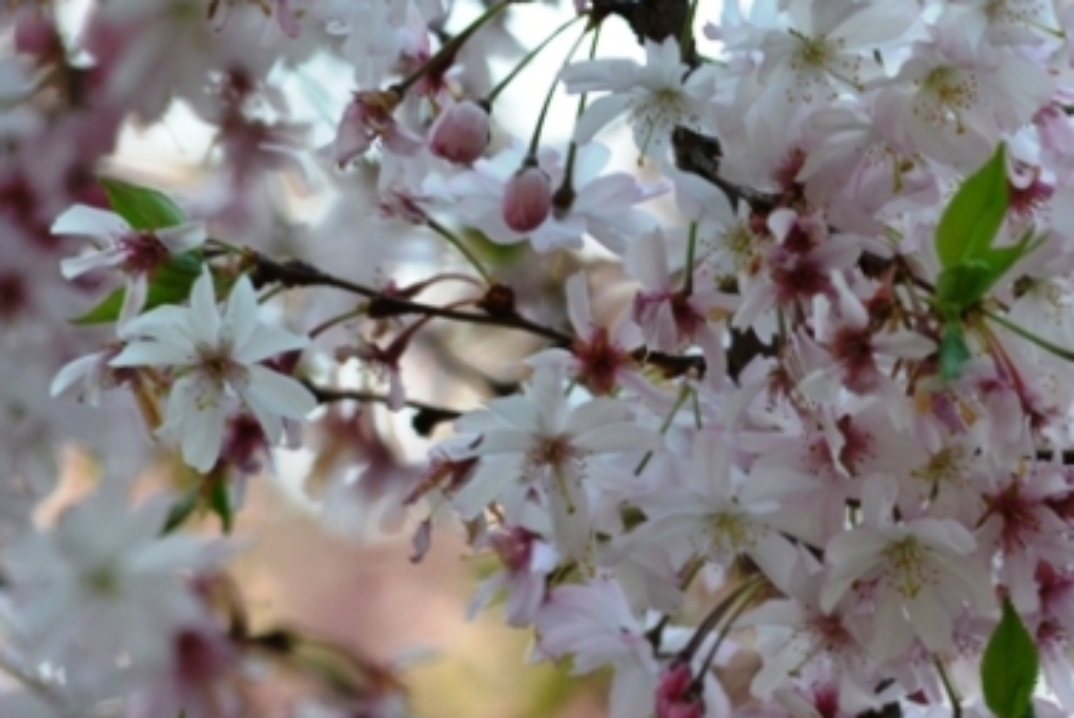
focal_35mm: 783
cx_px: 889
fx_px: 23377
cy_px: 276
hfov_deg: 2.6
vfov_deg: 1.8
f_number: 8
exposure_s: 1/125
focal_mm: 300
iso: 100
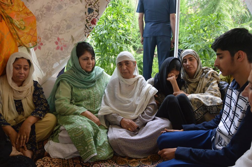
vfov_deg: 47.9
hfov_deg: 67.4
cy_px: 84
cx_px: 126
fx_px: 189
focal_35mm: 27
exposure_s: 1/100
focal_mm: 18
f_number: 5
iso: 400
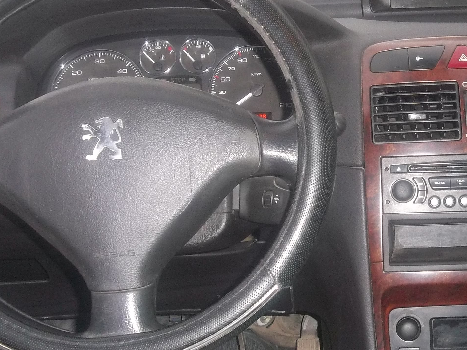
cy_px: 179
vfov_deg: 24.0
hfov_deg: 31.1
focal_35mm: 61
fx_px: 823
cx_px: 353
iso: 160
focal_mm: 4.9
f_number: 3.5
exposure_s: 1/30
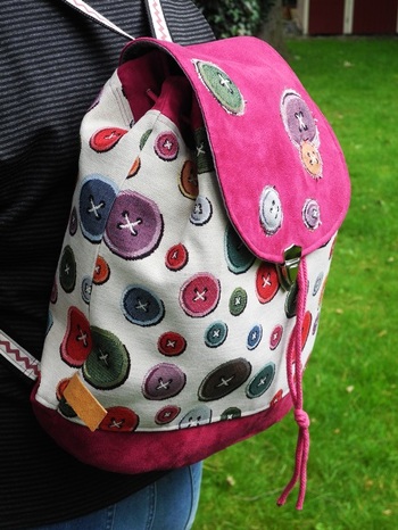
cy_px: 265
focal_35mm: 68
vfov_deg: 28.5
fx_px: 1041
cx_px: 199
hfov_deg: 21.6
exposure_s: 1/30
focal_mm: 14.5
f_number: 4
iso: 260
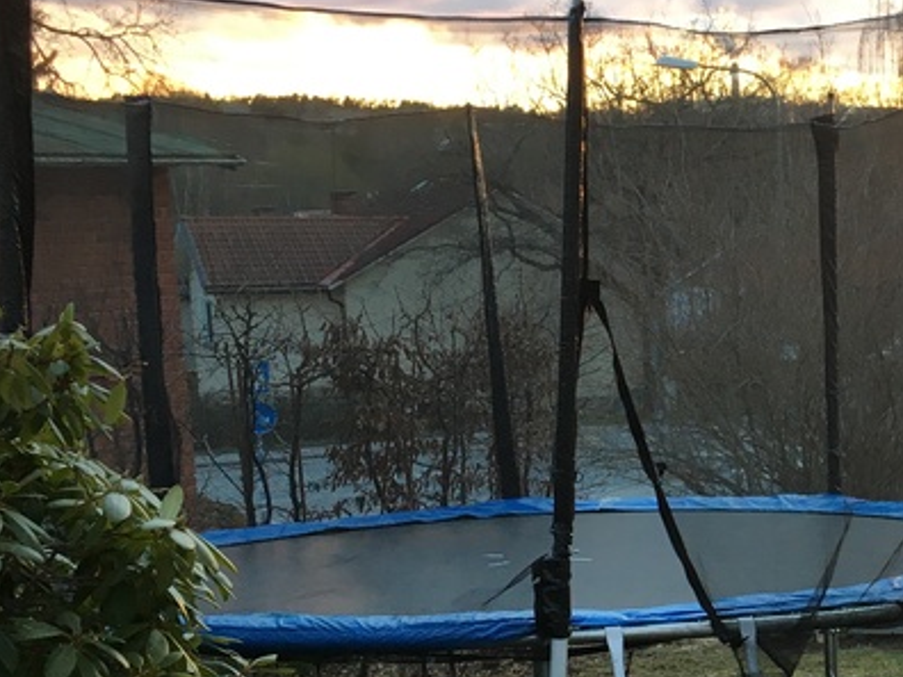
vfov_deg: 19.3
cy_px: 588
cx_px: 1017
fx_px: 1956
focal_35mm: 75
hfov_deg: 24.1
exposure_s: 1/33
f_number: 2.2
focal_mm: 4.15
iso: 25
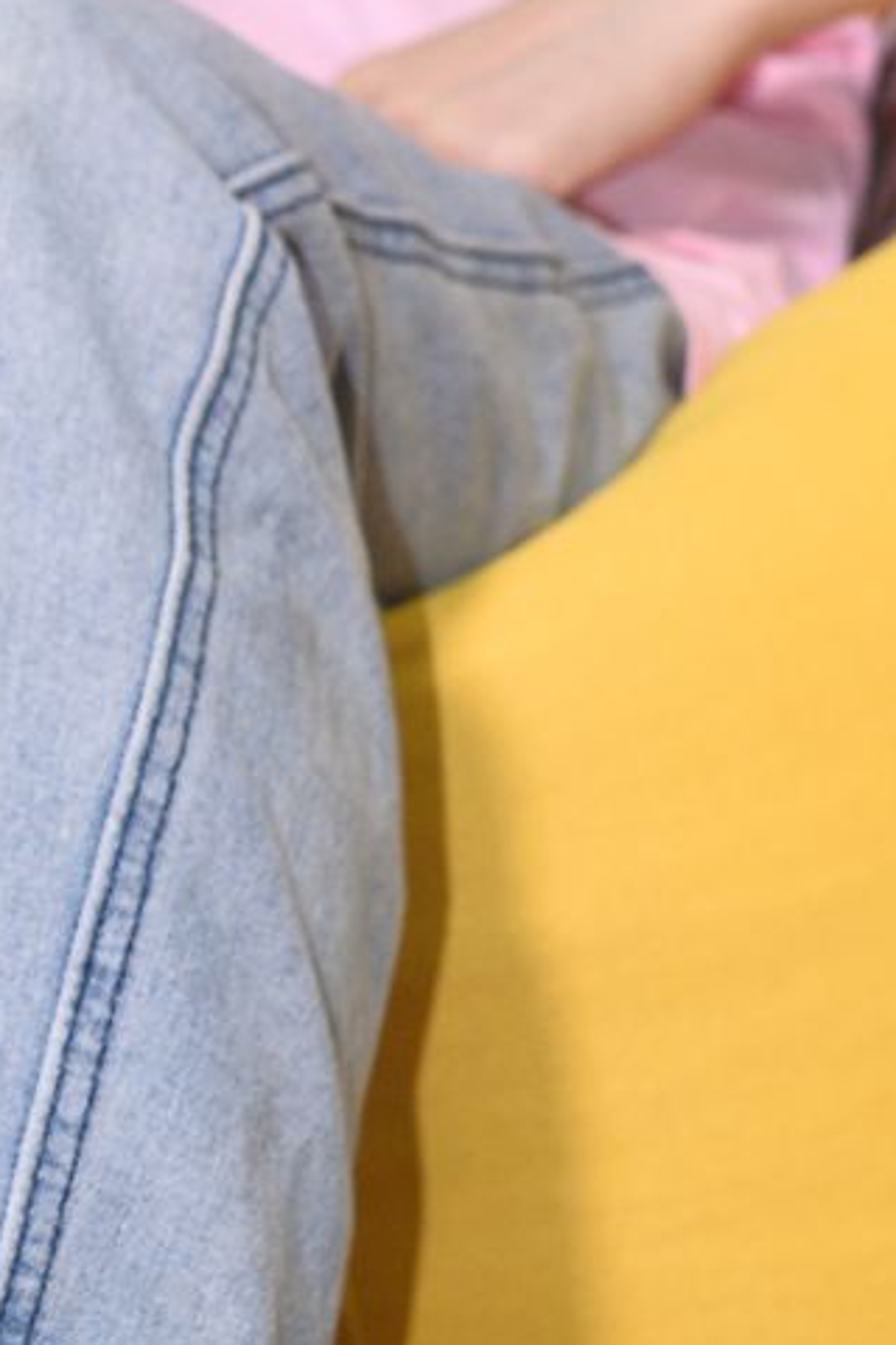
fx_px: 5301
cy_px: 680
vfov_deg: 14.4
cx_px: -498
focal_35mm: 142
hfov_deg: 9.4
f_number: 5
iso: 500
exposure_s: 1/100
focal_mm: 35
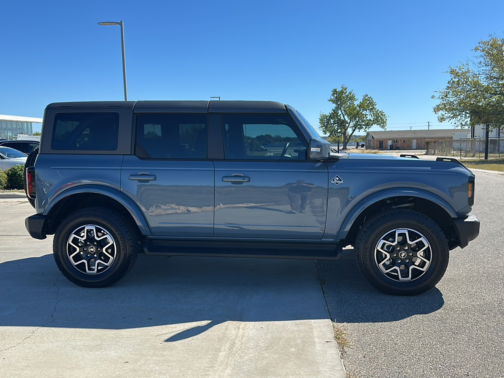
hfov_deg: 69.4
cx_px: 252
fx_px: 364
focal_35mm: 25
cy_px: 189
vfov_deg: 54.9
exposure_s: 1/3497
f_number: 1.78
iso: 80
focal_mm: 6.86
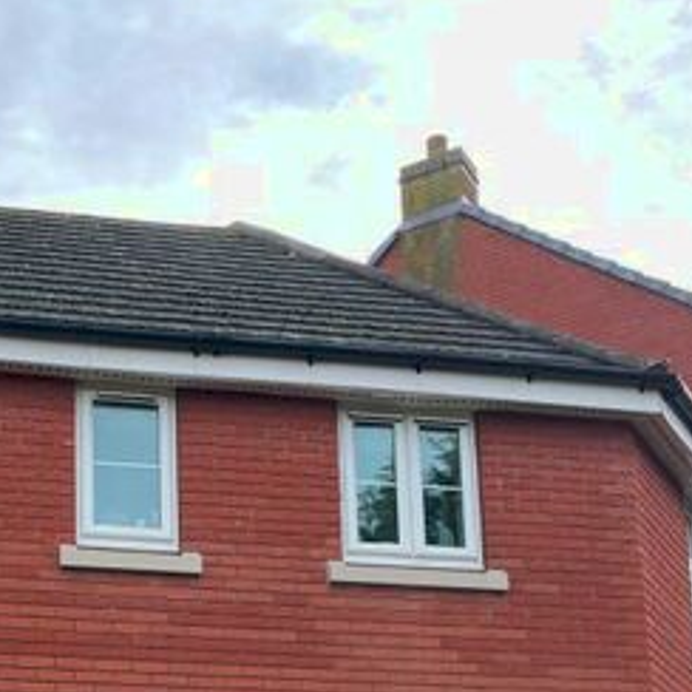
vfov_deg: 24.7
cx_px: 116
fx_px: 1493
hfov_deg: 25.5
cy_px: 713
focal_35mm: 66
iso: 32
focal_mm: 4.2
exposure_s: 1/640
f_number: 1.6
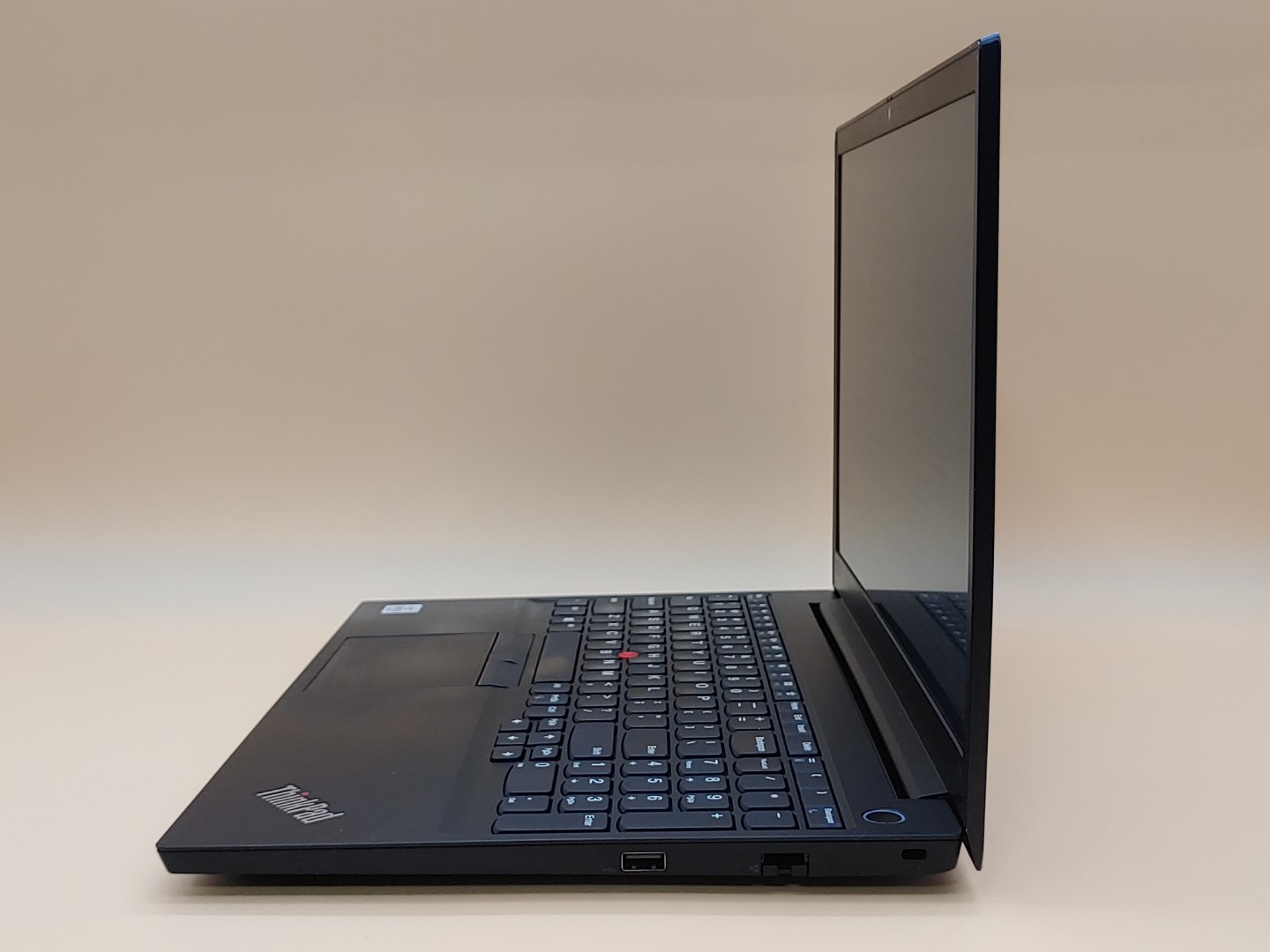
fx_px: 1614
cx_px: 635
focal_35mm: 44
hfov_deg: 42.9
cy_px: 476
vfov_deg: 32.9
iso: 50
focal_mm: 4.36
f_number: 1.8
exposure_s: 1/75
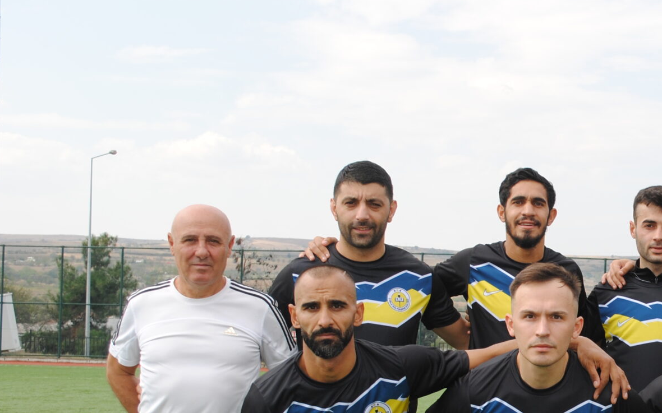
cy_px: 400
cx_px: 712
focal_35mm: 93
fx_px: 1678
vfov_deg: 13.9
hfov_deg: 21.3
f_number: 7.1
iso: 100
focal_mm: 28
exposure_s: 1/200
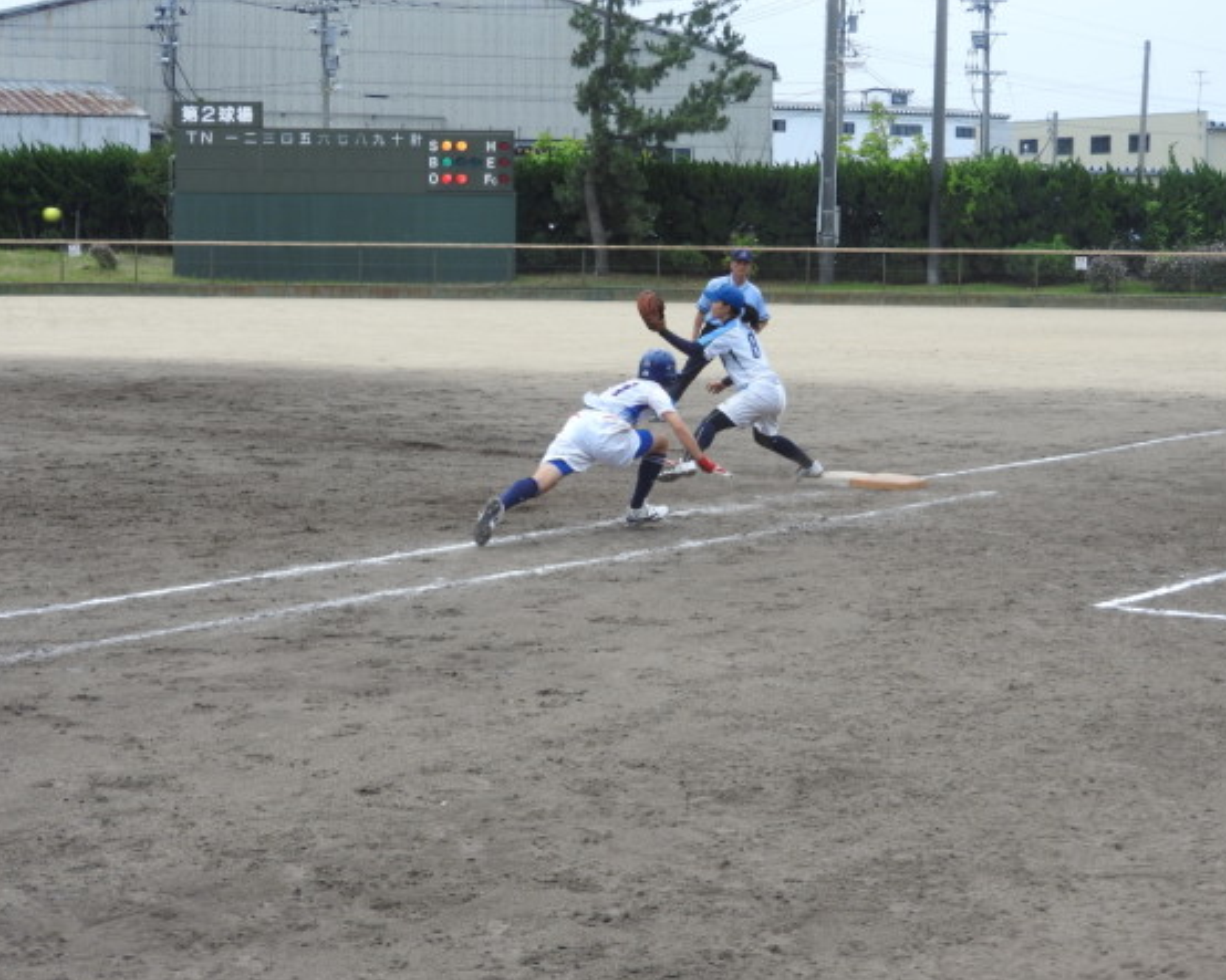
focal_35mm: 74
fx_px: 2685
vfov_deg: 20.7
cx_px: 611
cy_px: 496
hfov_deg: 25.7
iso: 100
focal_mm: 12.5
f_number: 4.5
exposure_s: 1/400
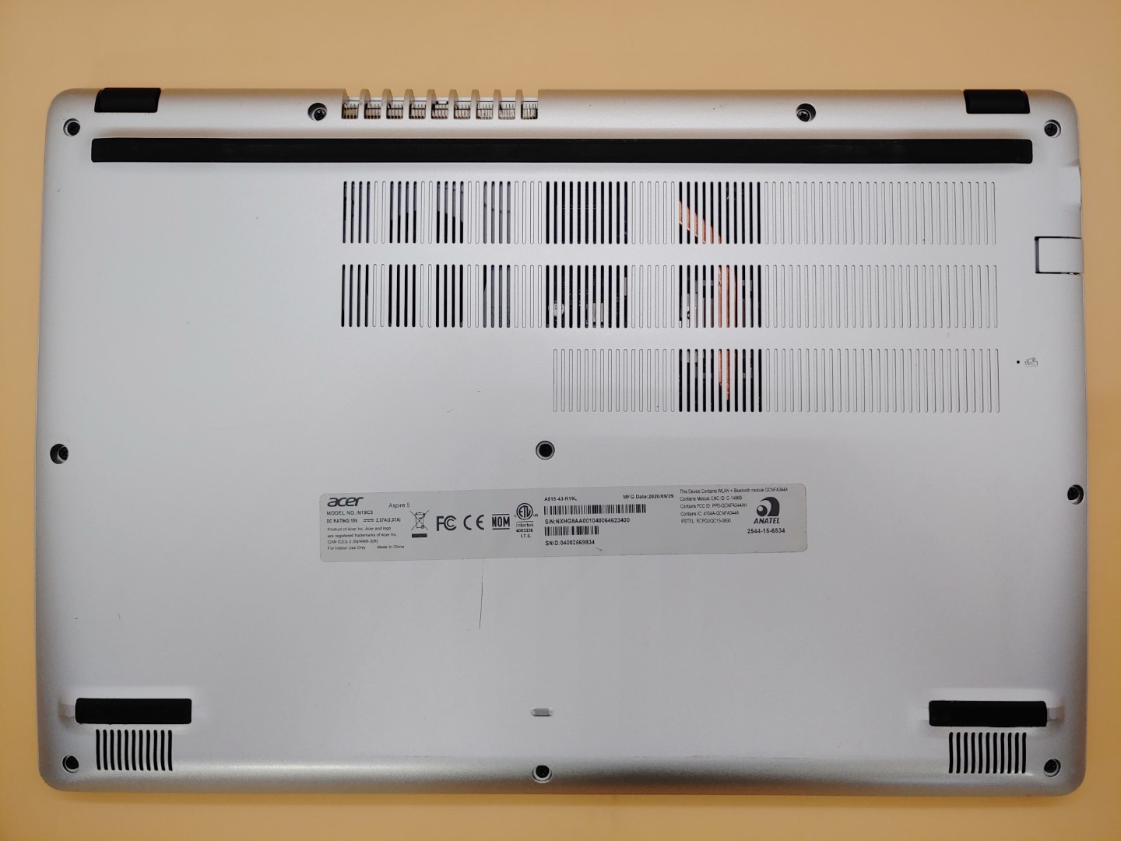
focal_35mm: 26
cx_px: 560
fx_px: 842
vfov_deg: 53.1
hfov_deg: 67.3
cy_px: 420
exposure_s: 1/112
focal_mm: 4.36
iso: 50
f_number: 1.8
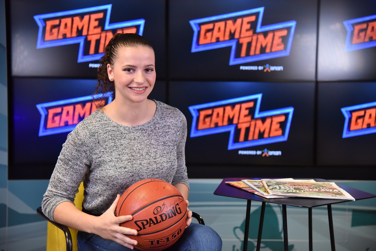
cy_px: 126
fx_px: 648
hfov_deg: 32.4
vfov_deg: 21.9
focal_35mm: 62
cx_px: 188
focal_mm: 62
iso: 2500
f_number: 4
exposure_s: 1/500
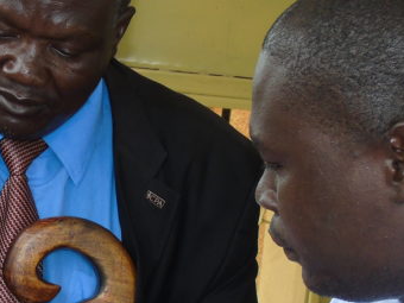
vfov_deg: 7.9
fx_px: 2182
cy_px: 247
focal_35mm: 187
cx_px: 17
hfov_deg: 10.5
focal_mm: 11
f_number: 4.5
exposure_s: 1/60
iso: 80
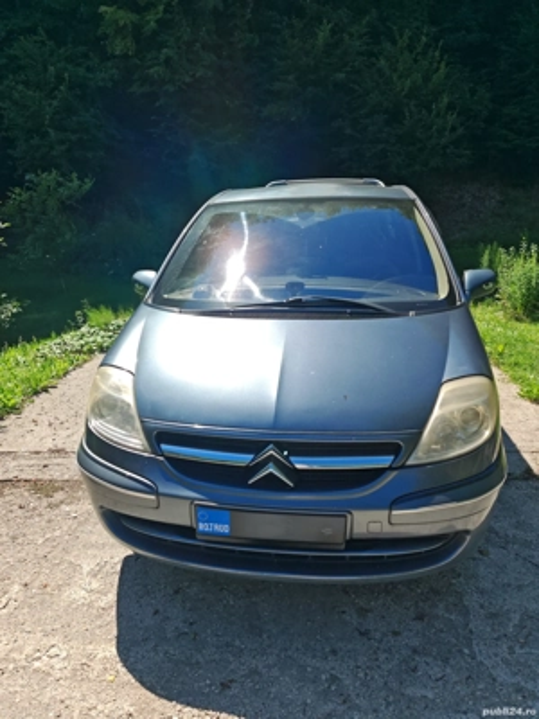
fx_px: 561
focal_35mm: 27
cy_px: 360
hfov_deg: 51.4
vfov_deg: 65.3
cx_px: 270
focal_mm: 7.62
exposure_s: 1/2300
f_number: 1.6
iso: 50
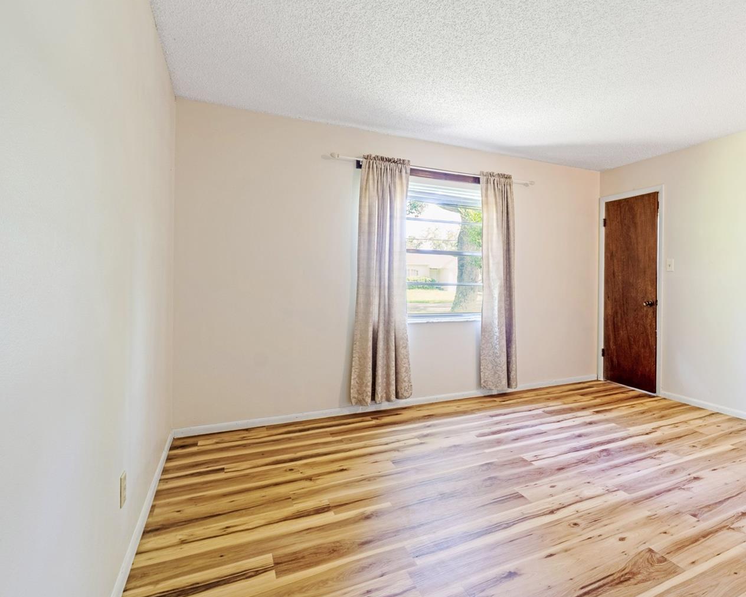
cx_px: 463
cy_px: 292
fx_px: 433
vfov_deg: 69.2
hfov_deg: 80.1
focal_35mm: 20
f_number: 9
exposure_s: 1/50
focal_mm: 11
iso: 250
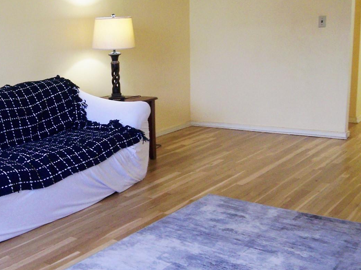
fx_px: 469
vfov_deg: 32.2
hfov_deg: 39.8
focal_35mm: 45
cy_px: 140
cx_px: 56
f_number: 2.8
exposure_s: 1/30
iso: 125
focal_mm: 3.8
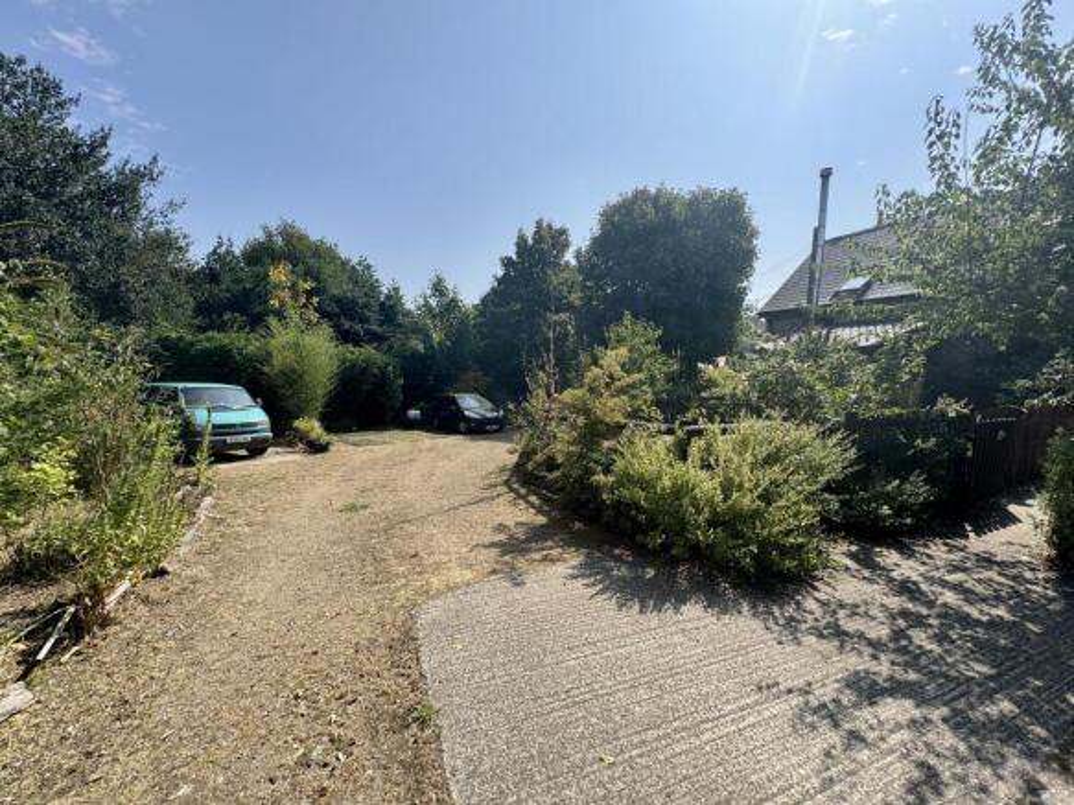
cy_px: 402
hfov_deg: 102.1
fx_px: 434
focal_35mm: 14
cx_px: 537
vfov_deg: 85.7
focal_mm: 2.22
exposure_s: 1/889
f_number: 2.2
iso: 40
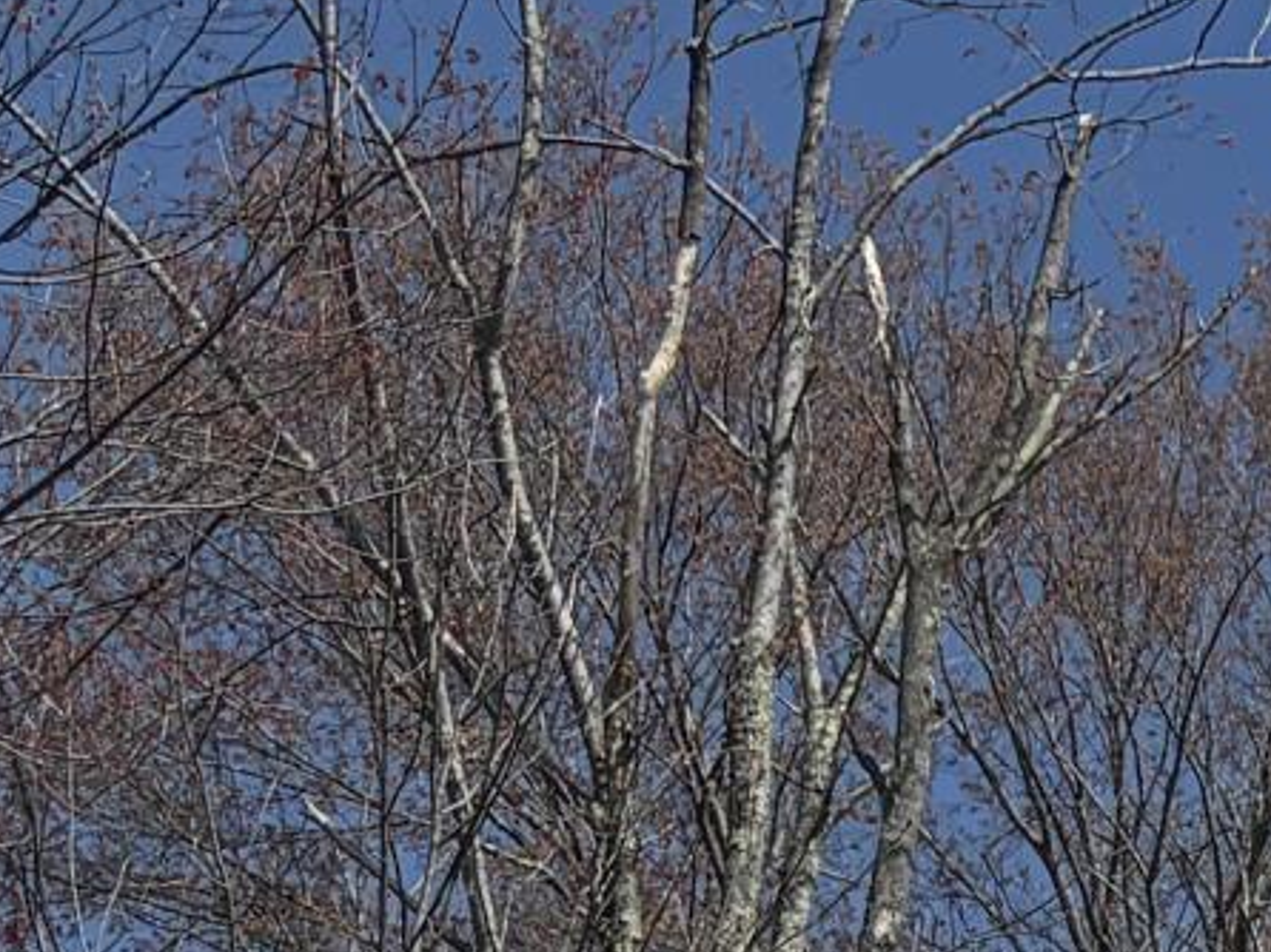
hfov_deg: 10.3
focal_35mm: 175
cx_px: 2653
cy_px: 2397
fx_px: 6422
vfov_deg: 7.8
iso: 50
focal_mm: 5.96
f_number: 1.6
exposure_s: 1/5076
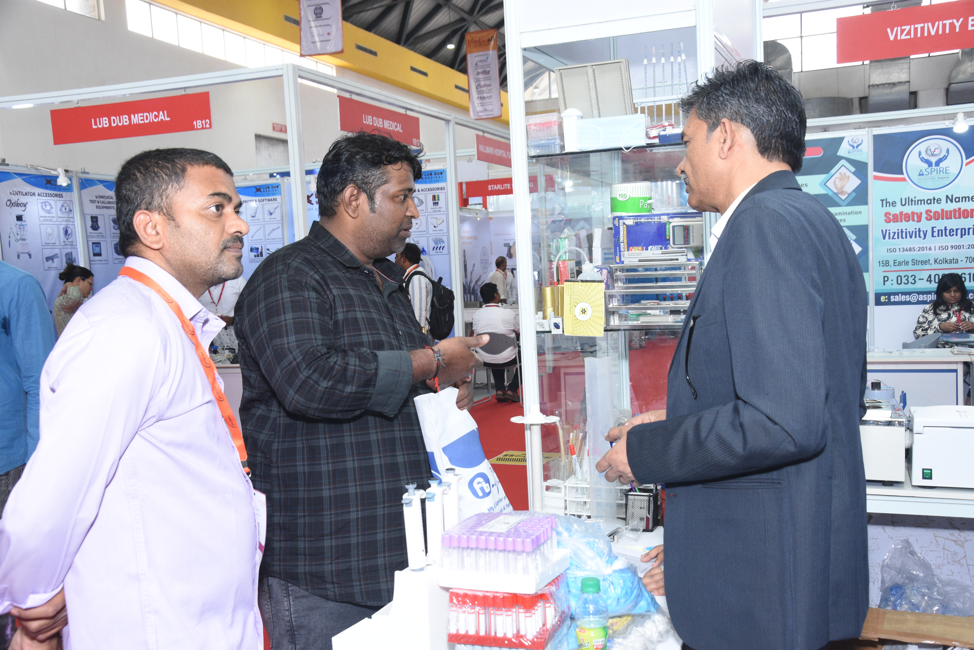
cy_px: 325
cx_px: 487
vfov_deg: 35.5
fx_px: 1015
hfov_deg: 51.3
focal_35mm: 38
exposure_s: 1/100
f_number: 7.1
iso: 1000
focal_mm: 25
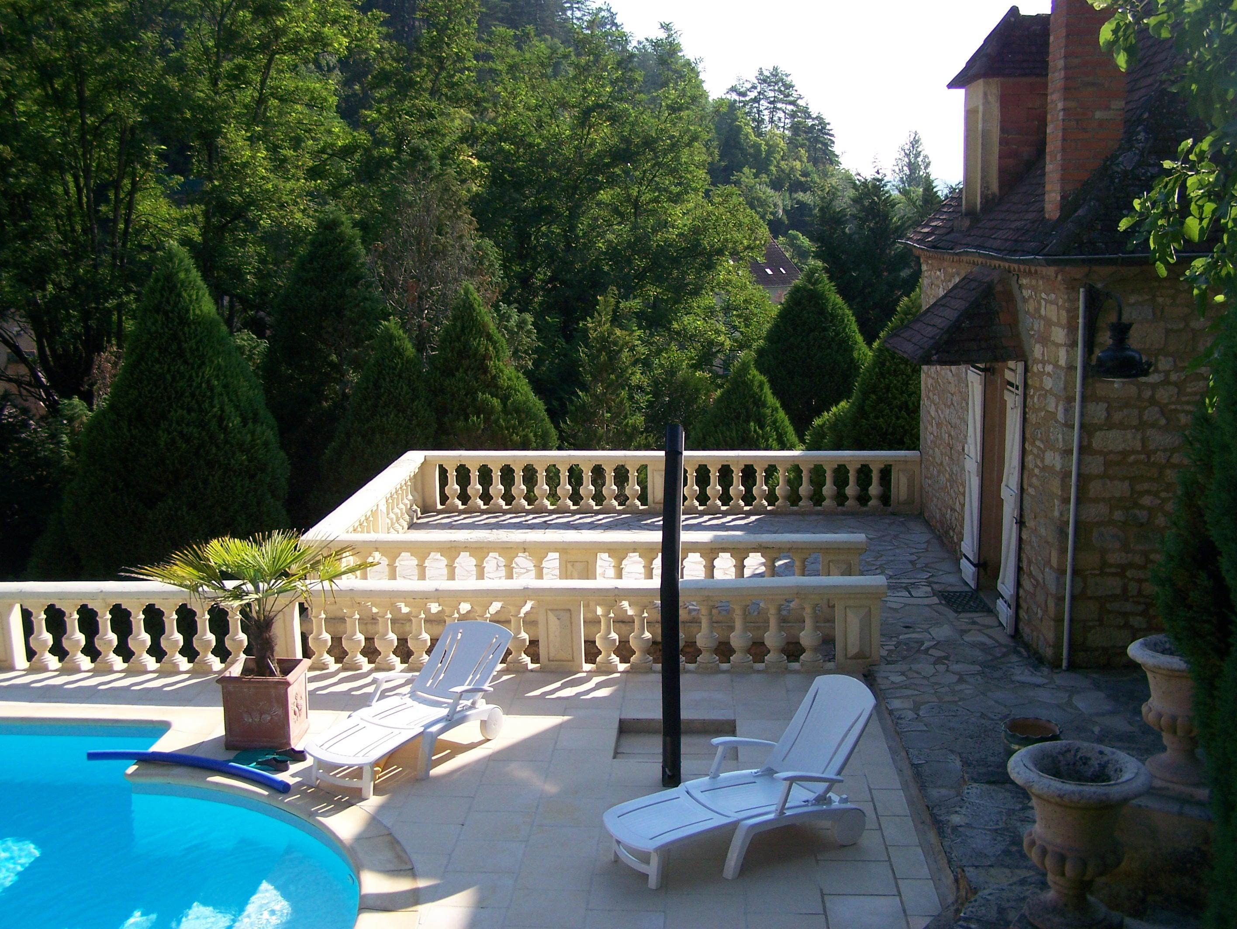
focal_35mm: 38
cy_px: 464
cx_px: 618
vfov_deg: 37.8
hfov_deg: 48.9
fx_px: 1359
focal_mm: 6.3
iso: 80
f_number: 2.8
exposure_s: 1/800
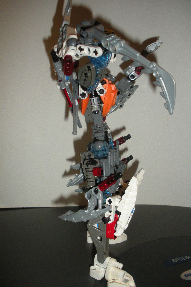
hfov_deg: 35.9
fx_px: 294
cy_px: 145
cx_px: 103
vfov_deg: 51.9
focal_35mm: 37
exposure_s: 1/60
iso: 200
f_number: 3.5
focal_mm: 6.3
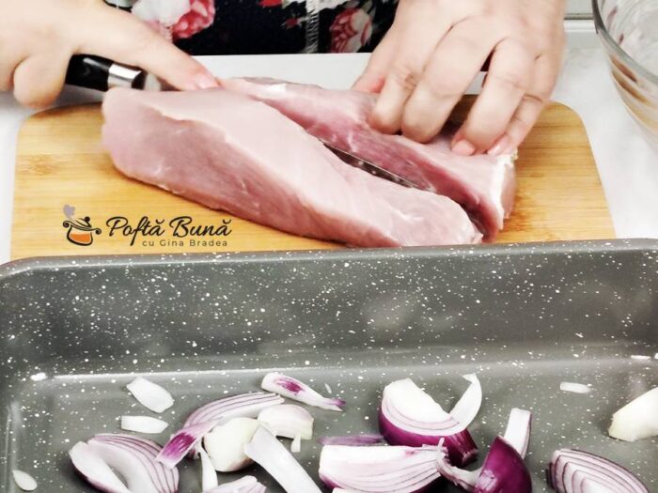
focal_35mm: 133
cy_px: 246
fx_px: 2528
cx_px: 329
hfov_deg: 14.8
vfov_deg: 11.1
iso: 356
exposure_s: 1/33.3
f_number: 1.75
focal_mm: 5.25
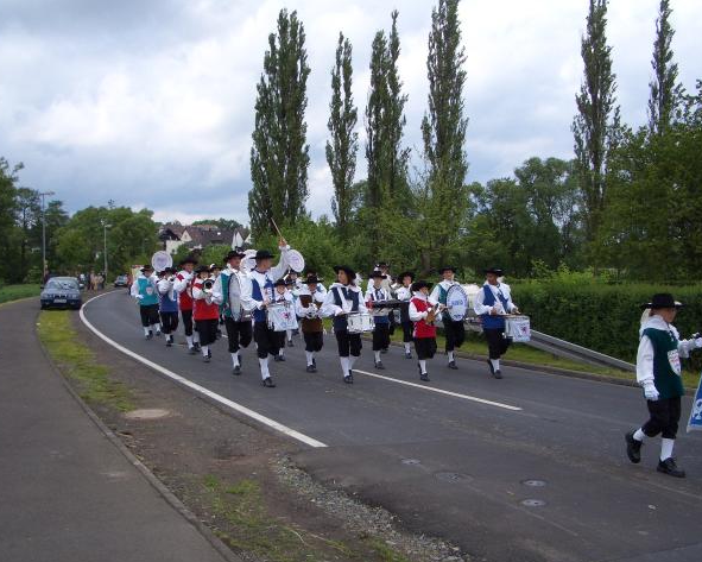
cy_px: 284
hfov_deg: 49.1
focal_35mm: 37
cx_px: 344
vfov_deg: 40.1
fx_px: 769
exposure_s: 1/640
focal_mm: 5.8
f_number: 4.3
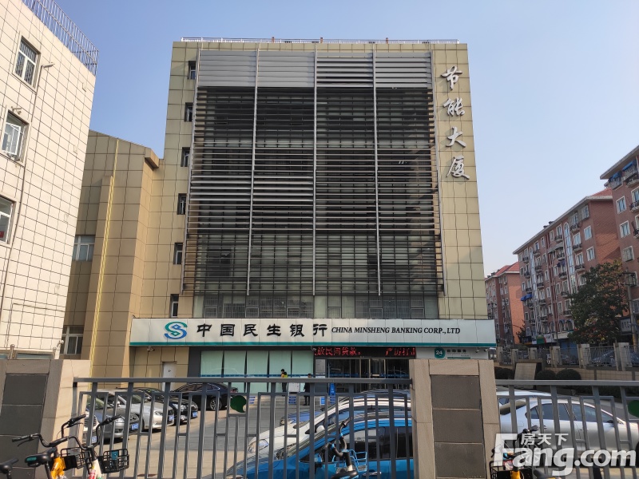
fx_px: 480
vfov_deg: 53.1
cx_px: 320
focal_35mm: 26
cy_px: 240
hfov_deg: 67.3
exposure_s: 1/1394
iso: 112
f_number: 1.75
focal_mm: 4.77
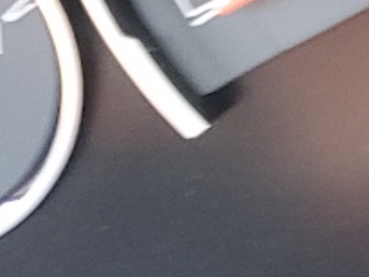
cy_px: -70
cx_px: 1075
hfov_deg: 8.3
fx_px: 2165
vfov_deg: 7.3
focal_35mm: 203
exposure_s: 1/60.2
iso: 80
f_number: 1.5
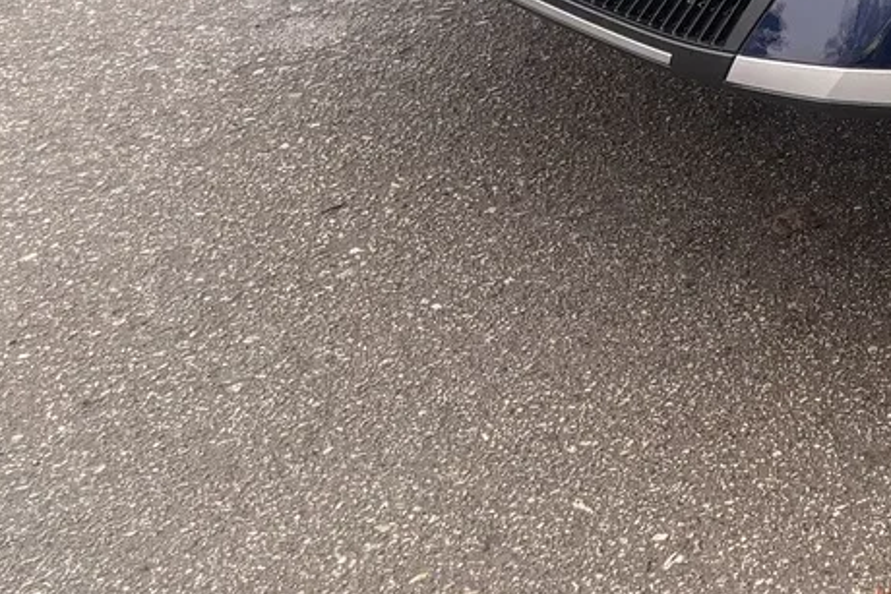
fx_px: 2327
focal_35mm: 94
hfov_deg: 18.7
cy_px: -439
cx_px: 1400
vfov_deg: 13.3
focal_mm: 5.96
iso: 50
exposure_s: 1/290
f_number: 1.6
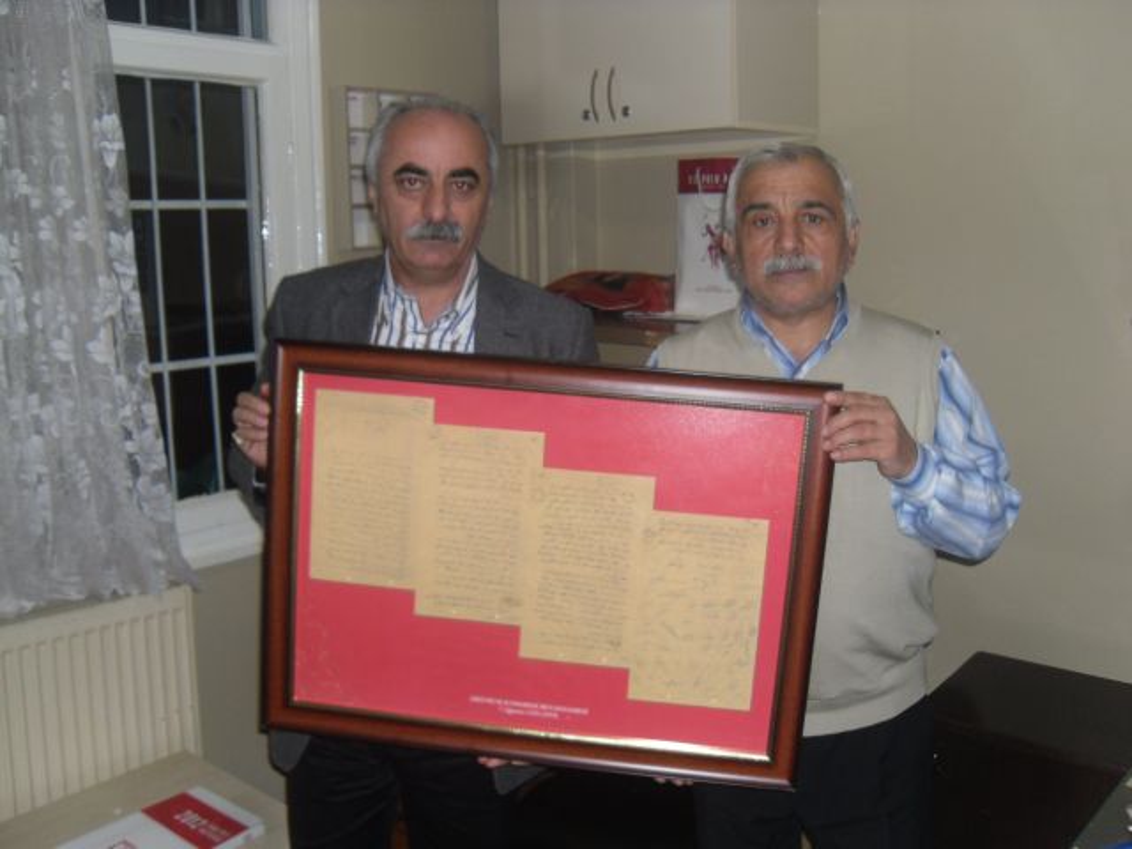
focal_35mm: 34
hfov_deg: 54.0
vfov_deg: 41.8
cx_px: 566
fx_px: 1112
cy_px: 424
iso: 160
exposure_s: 1/45
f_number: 2.8
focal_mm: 6
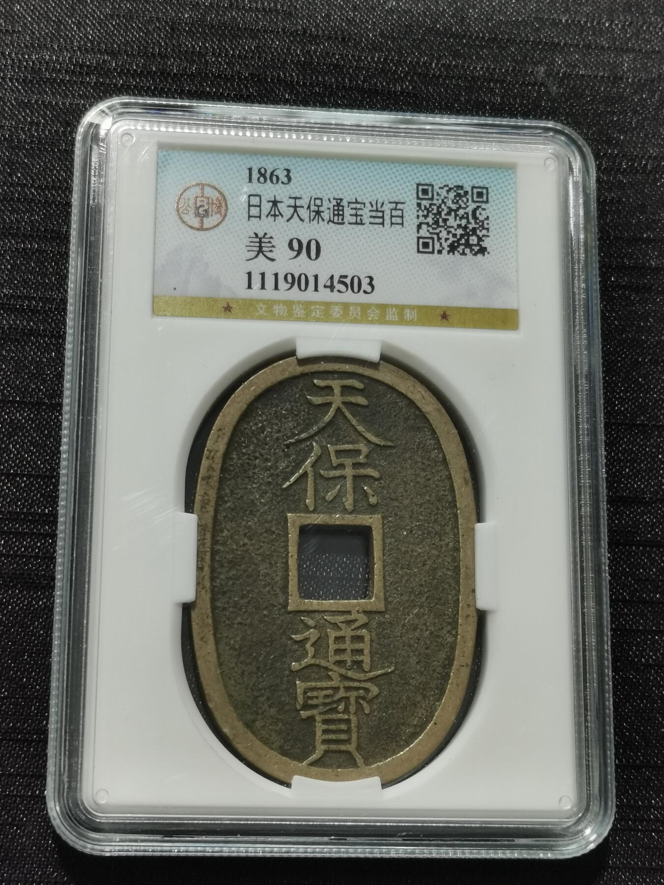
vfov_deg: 29.4
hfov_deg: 22.3
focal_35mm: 66
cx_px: 332
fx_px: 1688
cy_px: 442
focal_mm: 5.58
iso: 64
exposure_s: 1/100
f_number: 1.8
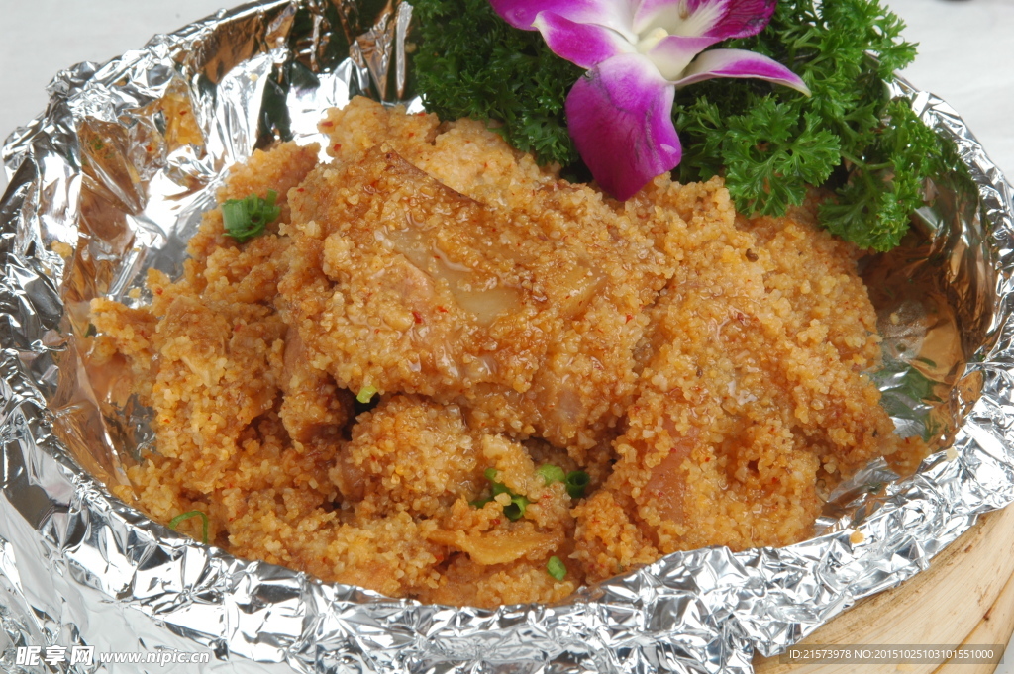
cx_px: 507
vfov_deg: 14.0
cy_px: 337
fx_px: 2744
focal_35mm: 98
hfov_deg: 20.9
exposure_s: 1/200
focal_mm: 65
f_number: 16
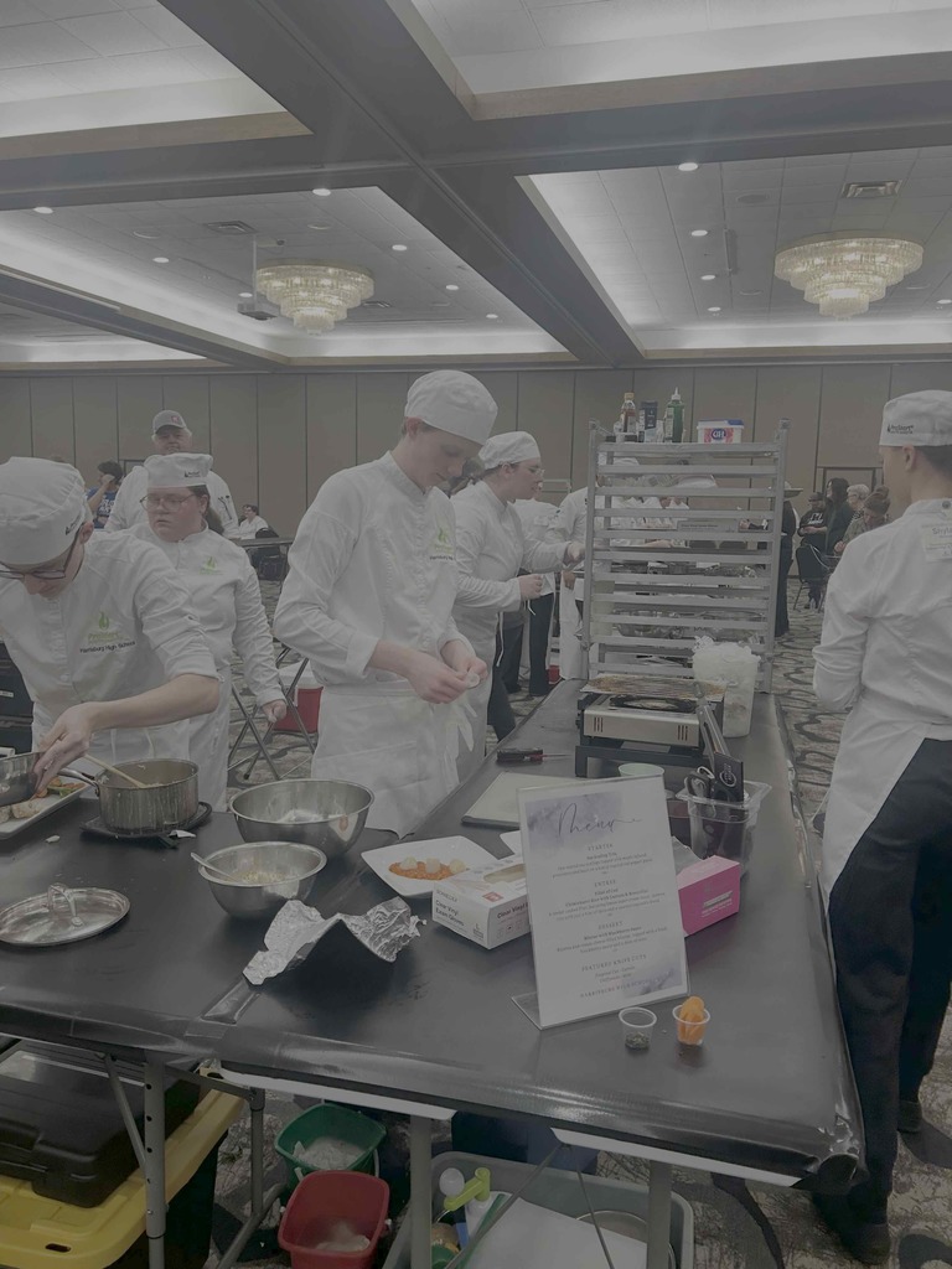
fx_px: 953
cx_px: 476
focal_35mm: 26
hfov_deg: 53.1
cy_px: 634
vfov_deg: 67.3
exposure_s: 1/120
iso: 100
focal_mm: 5.7
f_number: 1.5
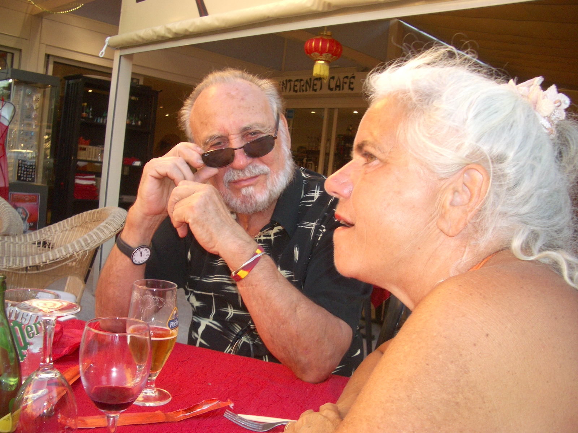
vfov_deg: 40.7
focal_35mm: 35
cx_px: 289
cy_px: 216
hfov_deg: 52.6
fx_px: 584
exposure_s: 1/80
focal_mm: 5.8
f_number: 2.6
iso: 100
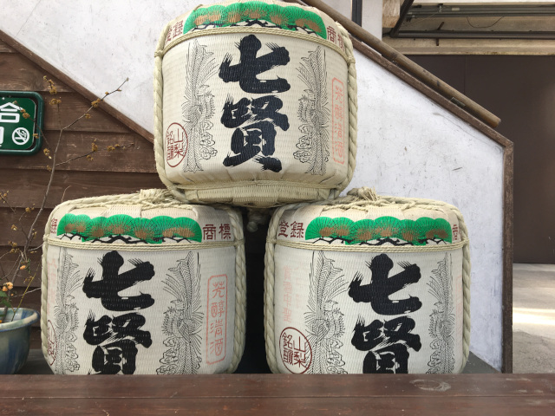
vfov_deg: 48.2
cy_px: 208
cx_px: 278
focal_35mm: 29
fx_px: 465
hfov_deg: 61.7
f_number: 2.2
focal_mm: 4.15
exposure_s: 1/60
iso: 32
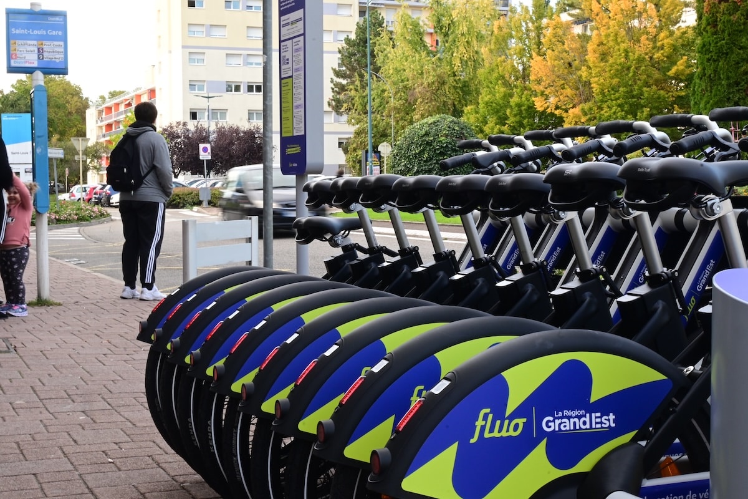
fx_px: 1122
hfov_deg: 36.9
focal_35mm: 54
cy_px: 250
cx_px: 374
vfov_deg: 25.1
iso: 500
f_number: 29
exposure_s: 1/8
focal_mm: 36
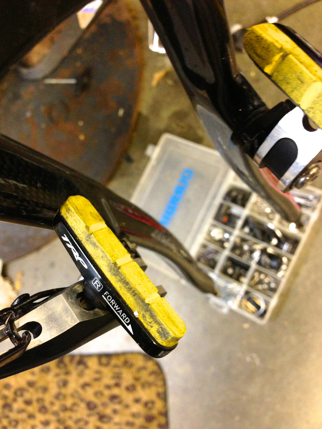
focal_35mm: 33
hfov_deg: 42.9
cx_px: 161
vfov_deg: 55.4
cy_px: 214
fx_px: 409
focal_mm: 4.13
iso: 250
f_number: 2.4
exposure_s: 1/20
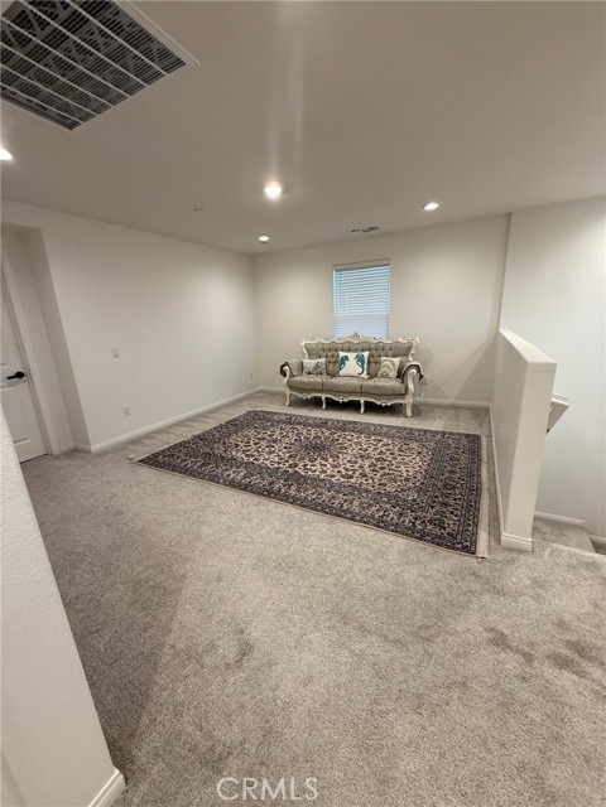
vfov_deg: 102.1
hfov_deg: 85.7
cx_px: 303
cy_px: 404
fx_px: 327
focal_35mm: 14
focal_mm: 2.22
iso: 200
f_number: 2.2
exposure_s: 1/60
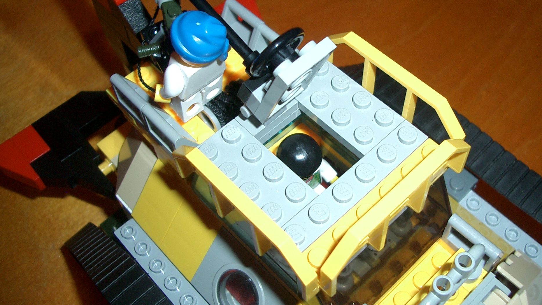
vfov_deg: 28.3
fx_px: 604
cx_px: 283
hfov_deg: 48.3
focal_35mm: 42
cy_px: 129
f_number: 2.6
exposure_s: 1/40
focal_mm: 5.8
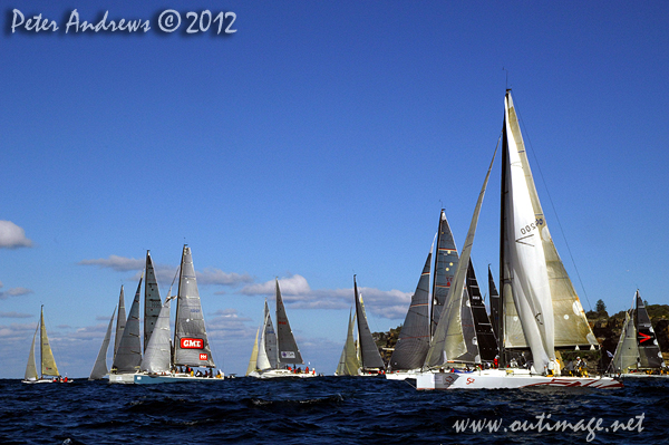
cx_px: 334
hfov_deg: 33.4
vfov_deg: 22.6
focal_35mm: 60
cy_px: 222
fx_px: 1114
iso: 400
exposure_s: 1/320
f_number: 20
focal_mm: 40
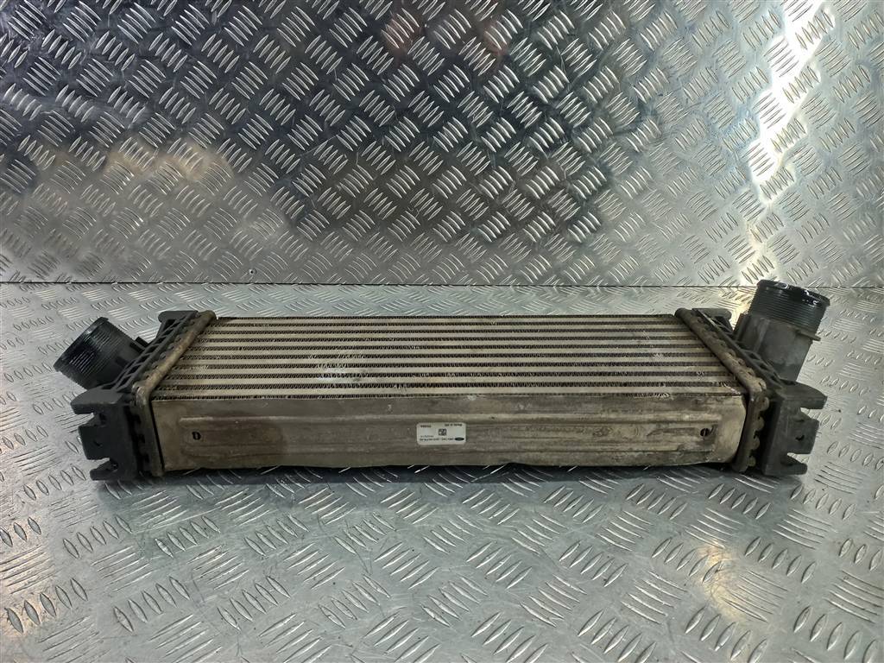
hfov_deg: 69.4
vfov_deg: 54.9
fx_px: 638
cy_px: 332
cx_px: 442
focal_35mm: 25
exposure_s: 1/50
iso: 50
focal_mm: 4.6
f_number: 1.8
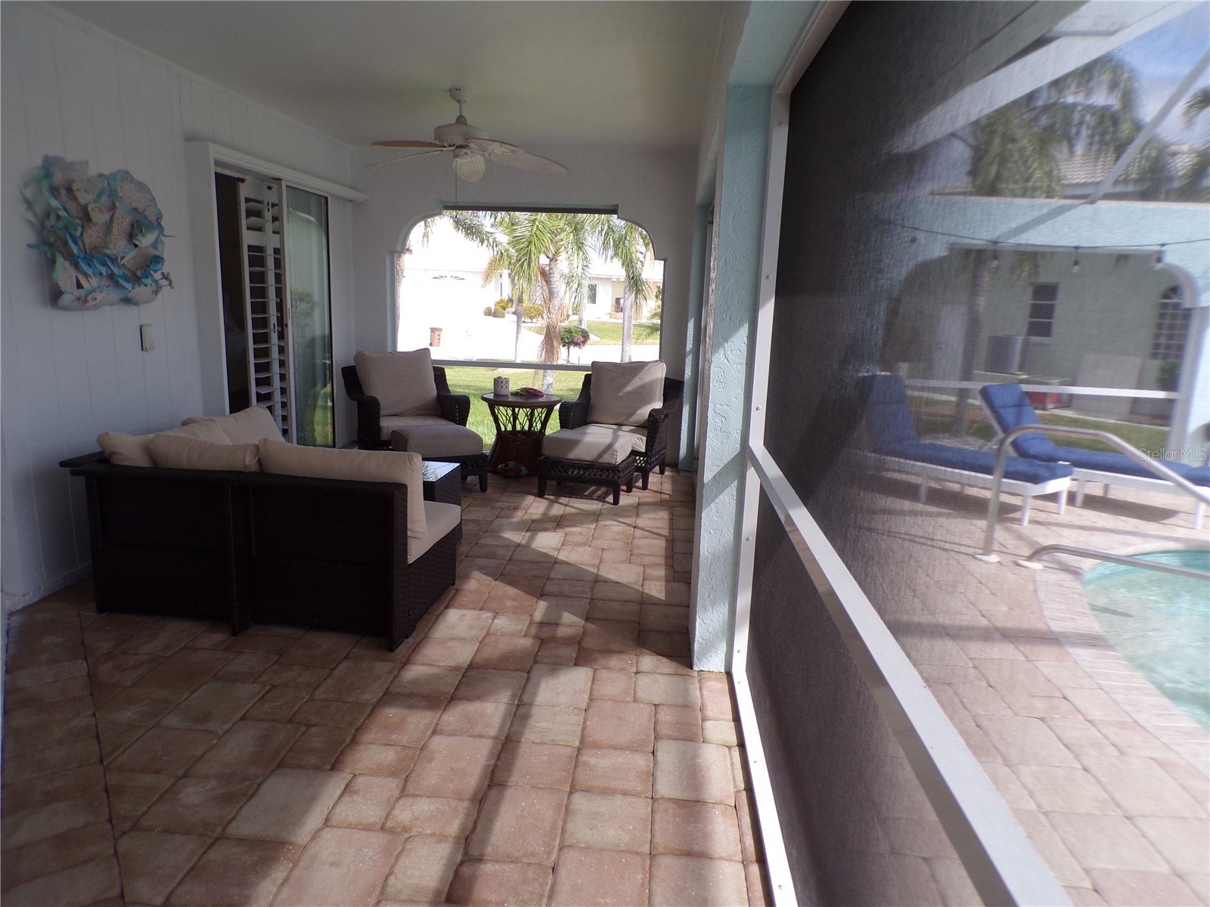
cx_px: 605
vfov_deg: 56.8
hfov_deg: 71.6
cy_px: 454
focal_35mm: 24
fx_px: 839
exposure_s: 1/240
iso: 80
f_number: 3
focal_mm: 4.3
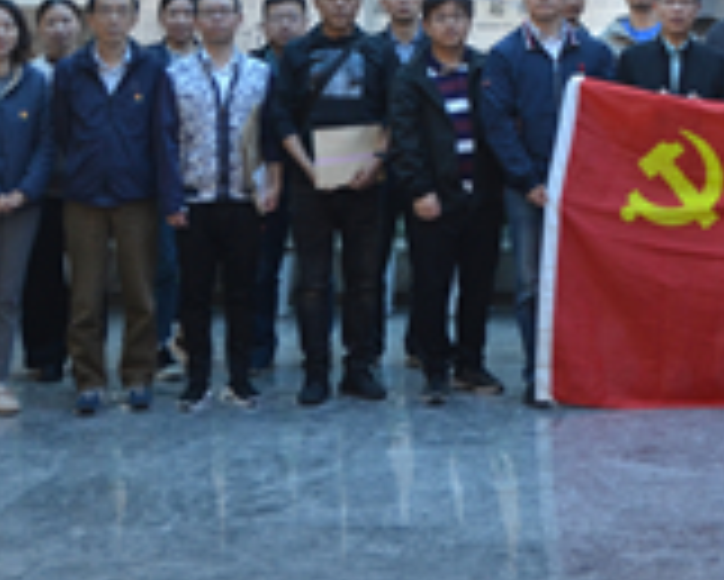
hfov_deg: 20.1
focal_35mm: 87
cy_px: -79
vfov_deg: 17.0
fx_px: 1865
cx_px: 940
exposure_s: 1/60
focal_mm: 20
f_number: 4
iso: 400
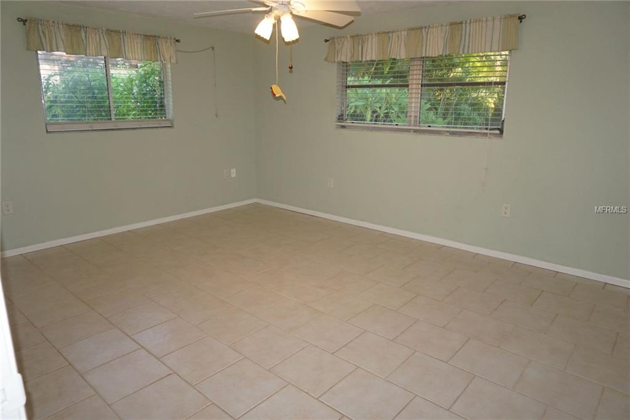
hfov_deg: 73.7
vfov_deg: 53.1
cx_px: 315
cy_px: 210
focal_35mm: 24
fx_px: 420
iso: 640
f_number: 5
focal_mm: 16
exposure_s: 1/60
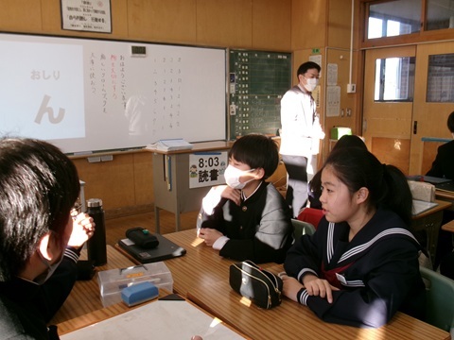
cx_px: 227
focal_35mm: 36
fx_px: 472
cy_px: 170
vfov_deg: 39.7
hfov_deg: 51.4
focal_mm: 6.4
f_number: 4.5
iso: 100
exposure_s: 1/56
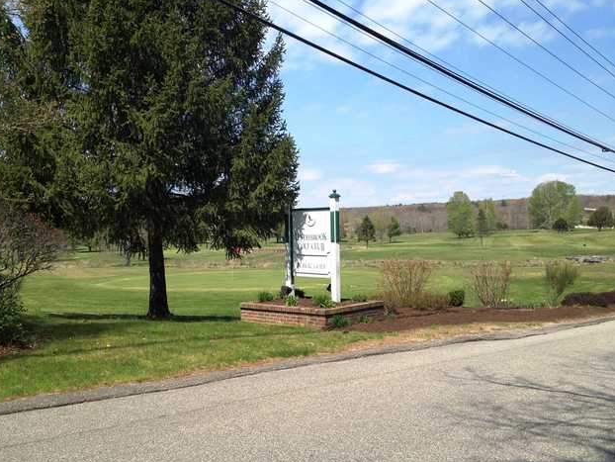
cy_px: 229
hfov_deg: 51.3
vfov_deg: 39.7
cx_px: 305
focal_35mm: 36
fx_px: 640
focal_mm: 4.28
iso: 64
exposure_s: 1/1200
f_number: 2.4
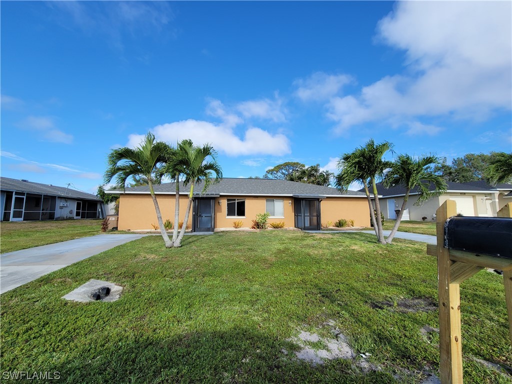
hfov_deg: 106.2
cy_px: 192
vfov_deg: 89.9
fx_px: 192
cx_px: 256
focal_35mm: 13
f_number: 2.2
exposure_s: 1/1380
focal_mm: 2.2
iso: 64
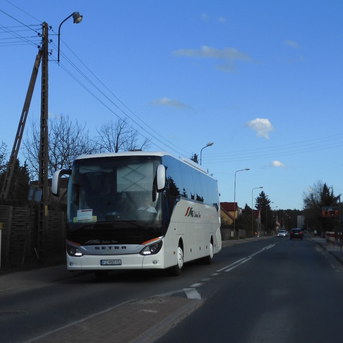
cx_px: 159
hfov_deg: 28.6
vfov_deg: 28.6
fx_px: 673
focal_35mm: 60
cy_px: 170
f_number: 4
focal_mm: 8.9
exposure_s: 1/500
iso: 100
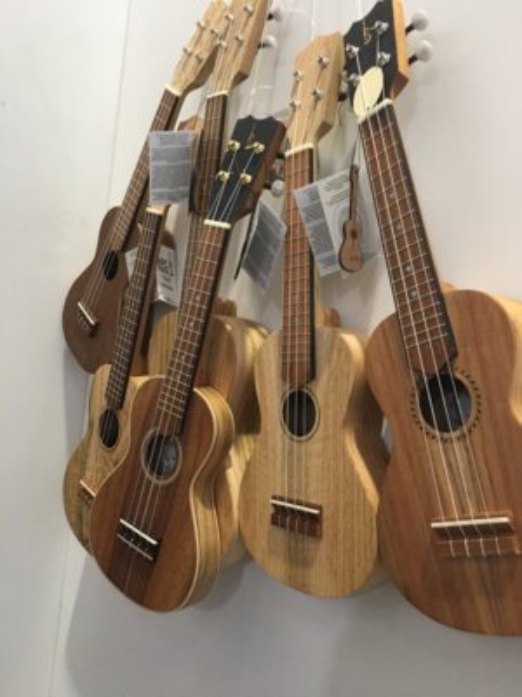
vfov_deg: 61.7
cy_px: 348
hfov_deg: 48.2
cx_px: 261
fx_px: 583
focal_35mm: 29
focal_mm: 4.15
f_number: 2.2
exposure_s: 1/17
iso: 100
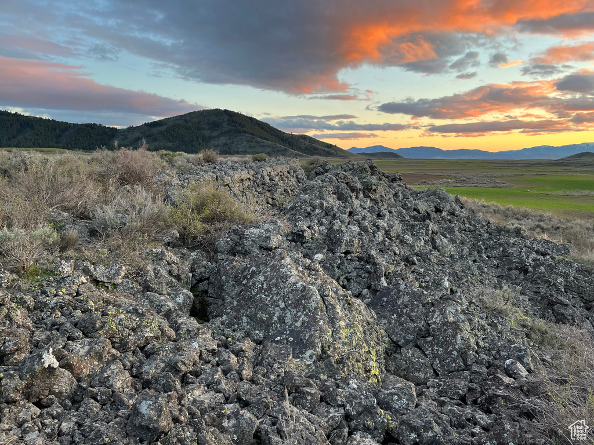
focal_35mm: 26
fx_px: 446
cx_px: 297
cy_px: 222
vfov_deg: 53.1
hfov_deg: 67.3
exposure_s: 1/121
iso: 80
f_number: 1.6
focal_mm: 5.1
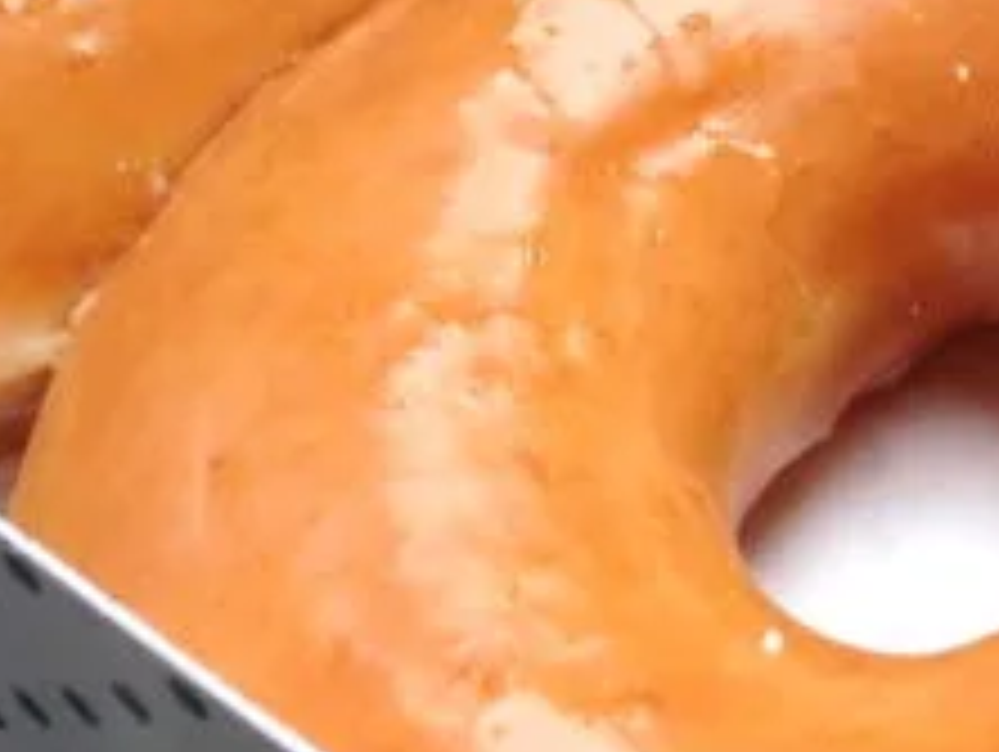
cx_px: 1629
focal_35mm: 152
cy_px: -275
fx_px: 4391
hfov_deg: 12.2
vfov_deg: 9.6
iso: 50
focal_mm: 4.12
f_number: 2.4
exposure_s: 1/209
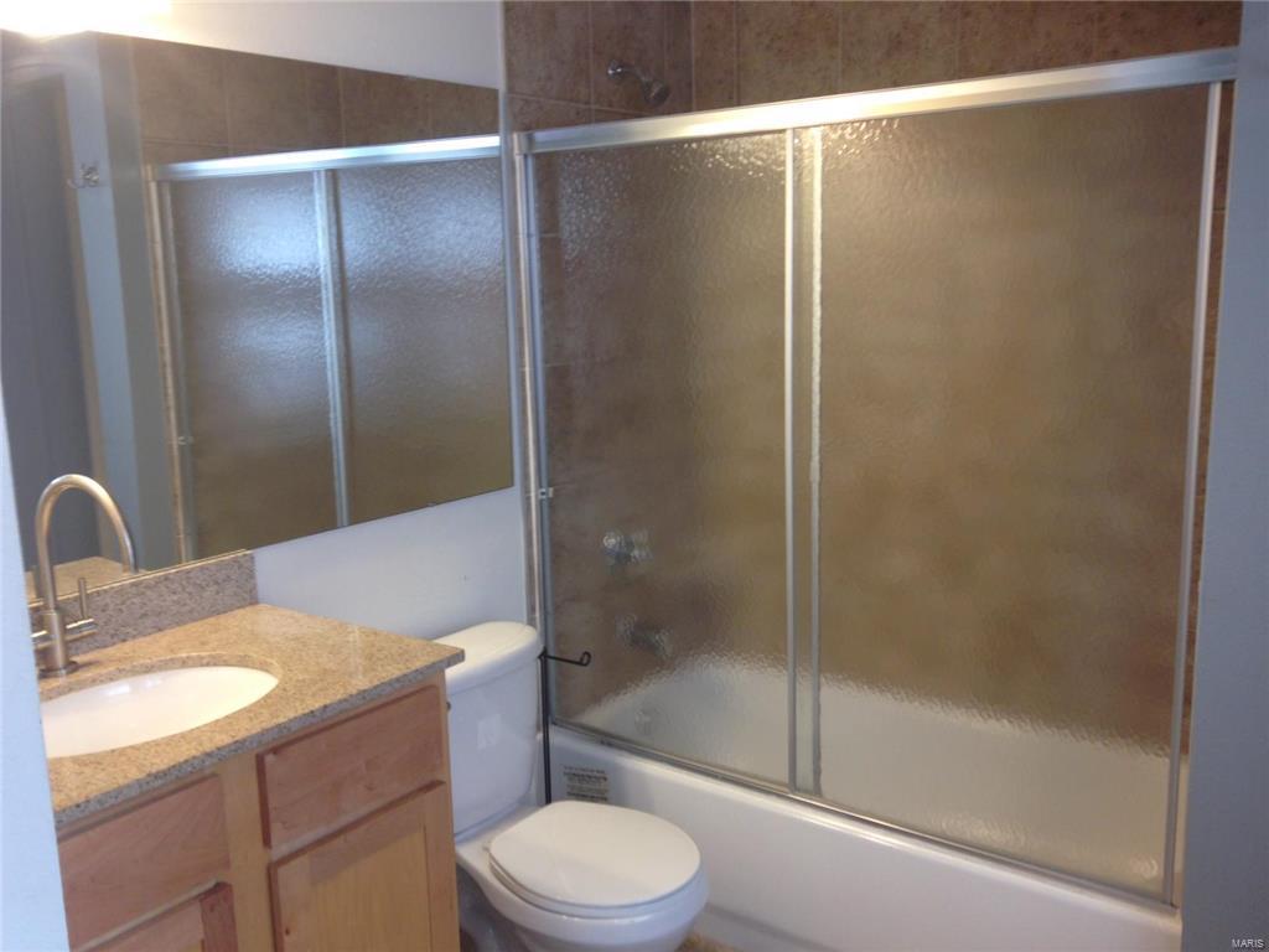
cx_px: 634
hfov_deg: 55.4
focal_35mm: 33
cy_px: 476
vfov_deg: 42.9
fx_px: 1210
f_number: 2.4
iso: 50
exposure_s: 1/24
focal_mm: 4.12
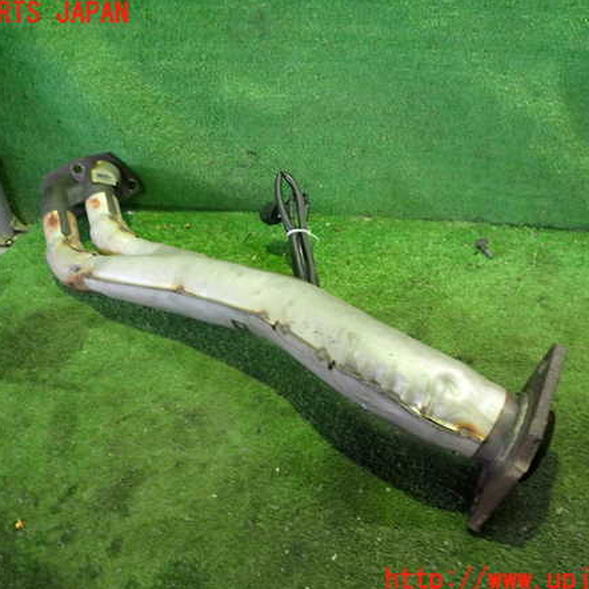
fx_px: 578
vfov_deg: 54.0
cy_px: 297
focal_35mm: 30
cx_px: 287
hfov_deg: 54.0
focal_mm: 4.5
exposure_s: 1/30
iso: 640
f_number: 2
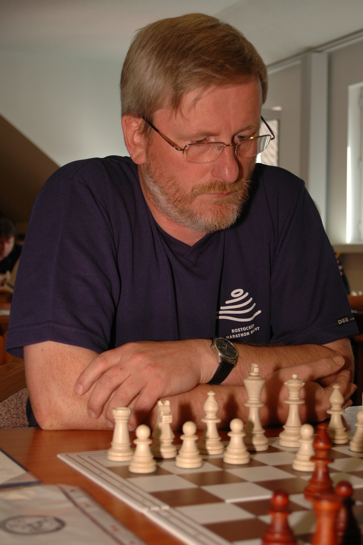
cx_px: 182
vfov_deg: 33.4
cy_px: 272
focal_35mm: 60
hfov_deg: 22.6
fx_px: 909
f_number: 5.3
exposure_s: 1/60
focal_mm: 40
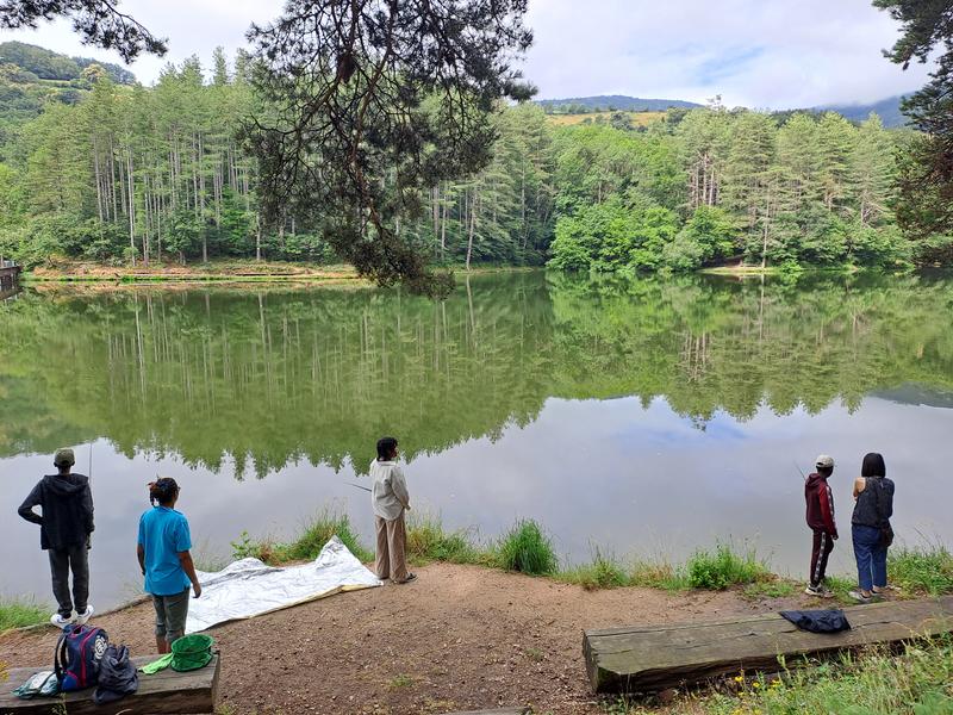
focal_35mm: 25
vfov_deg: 54.9
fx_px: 688
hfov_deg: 69.4
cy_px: 358
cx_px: 476
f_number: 1.8
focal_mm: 4.65
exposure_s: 1/600
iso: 32
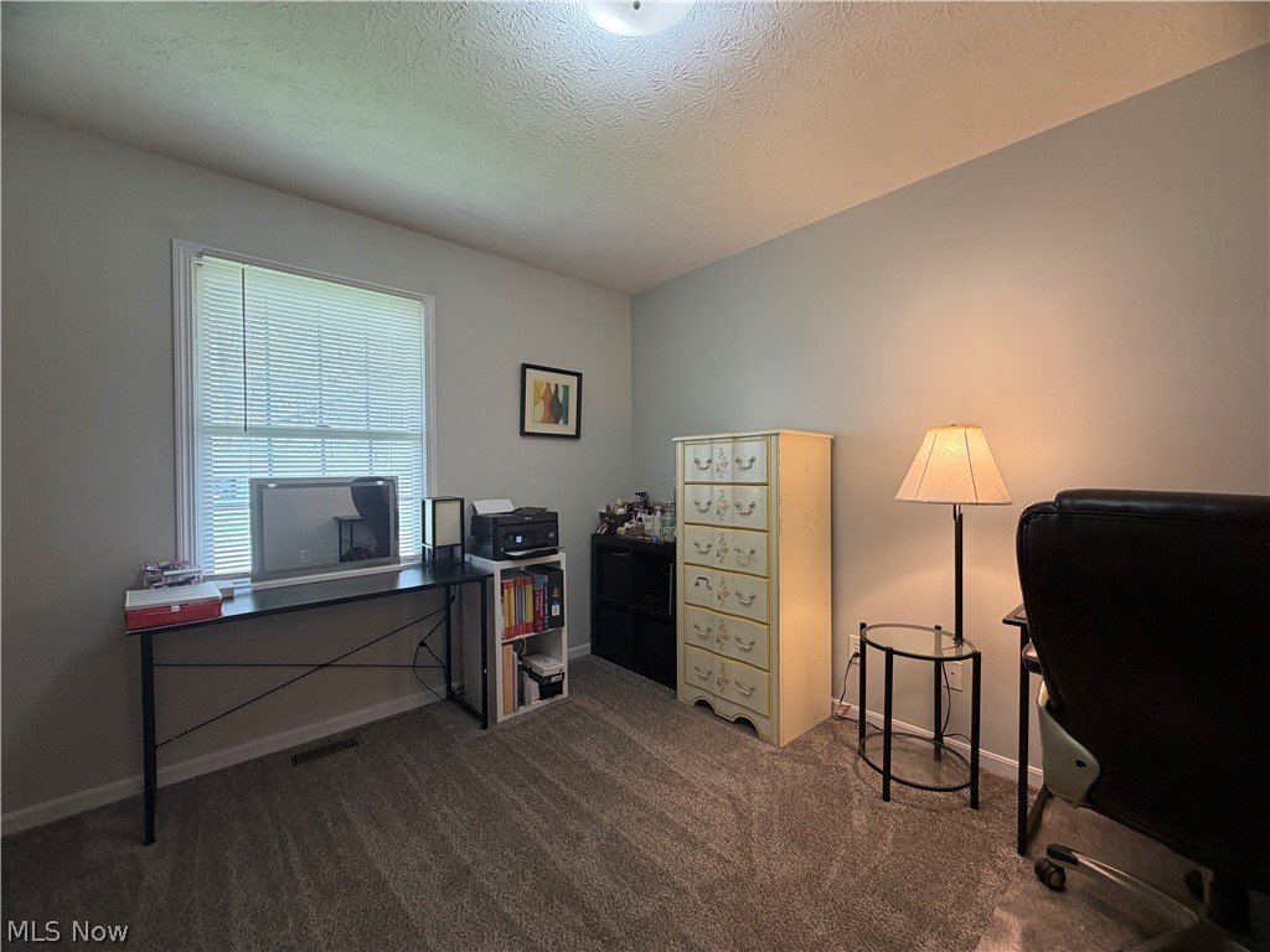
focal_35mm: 14
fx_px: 514
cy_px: 476
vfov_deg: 85.7
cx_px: 635
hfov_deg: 102.1
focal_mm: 2.22
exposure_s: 1/60
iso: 160
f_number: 2.2
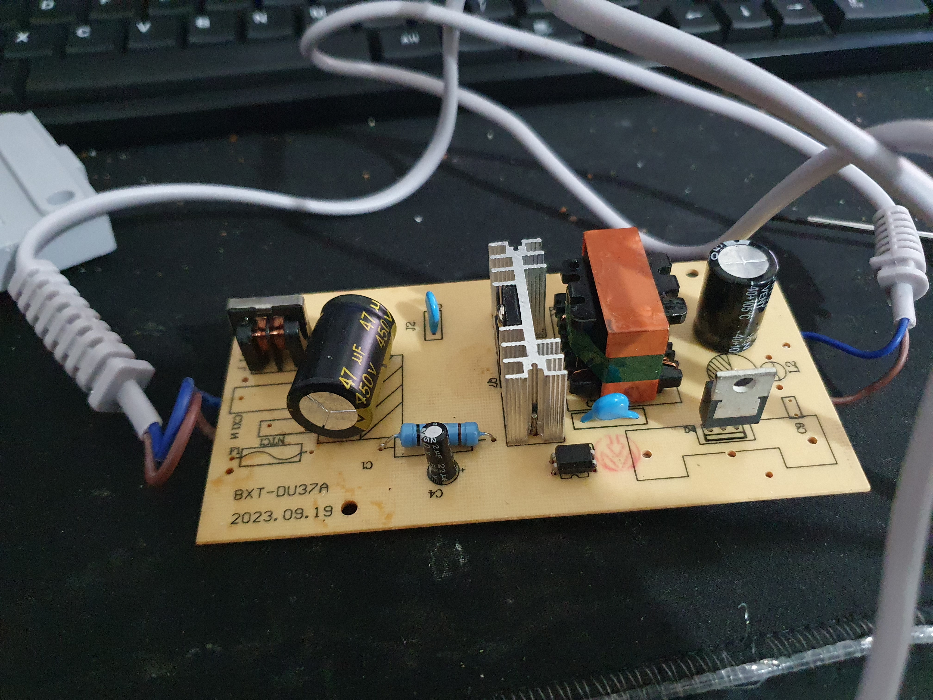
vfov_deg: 53.1
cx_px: 466
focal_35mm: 26
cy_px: 350
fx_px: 701
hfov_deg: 67.3
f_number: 1.5
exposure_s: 1/33
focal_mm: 4.32
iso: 640
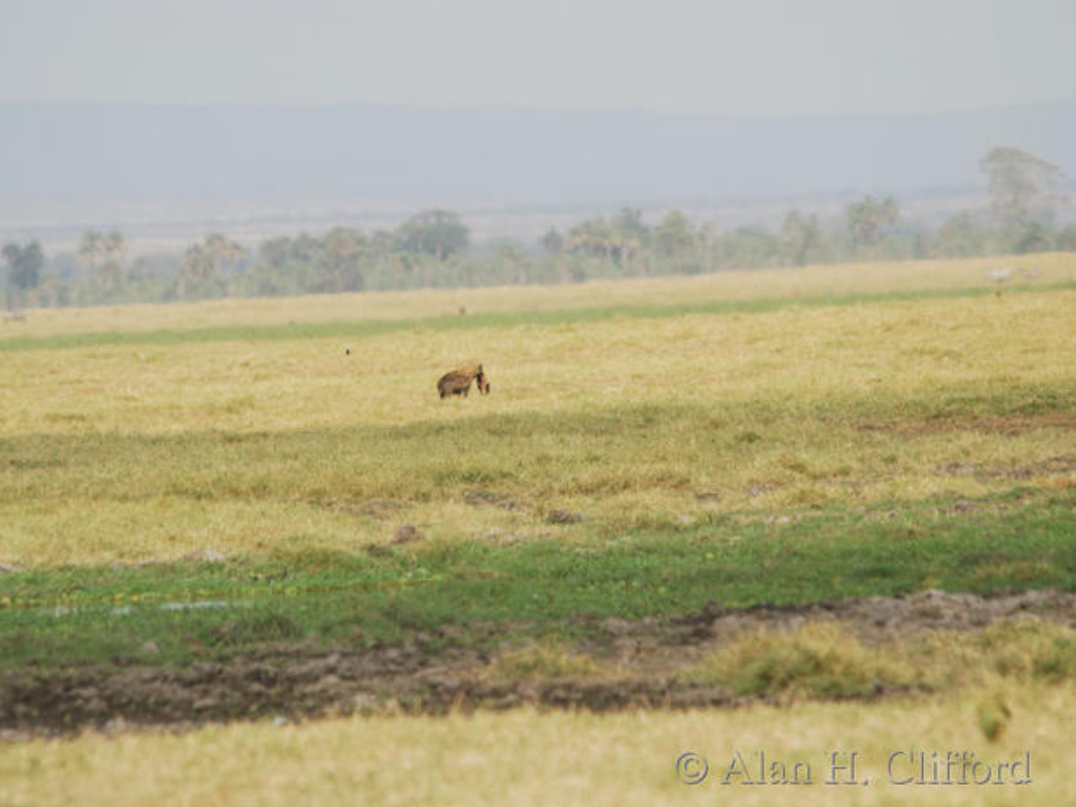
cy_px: 404
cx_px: 473
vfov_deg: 2.5
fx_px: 18219
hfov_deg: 3.4
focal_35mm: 586
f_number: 6.3
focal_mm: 360
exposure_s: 1/400
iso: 100
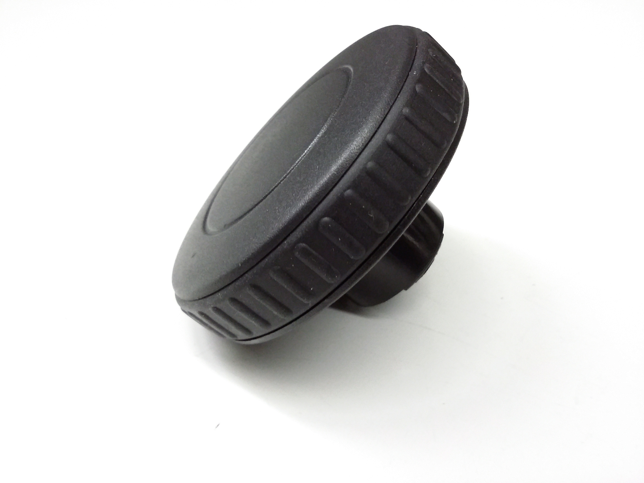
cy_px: 242
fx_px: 595
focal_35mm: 32
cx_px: 322
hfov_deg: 56.8
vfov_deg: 44.2
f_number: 2.4
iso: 320
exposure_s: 1/15
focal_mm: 3.4
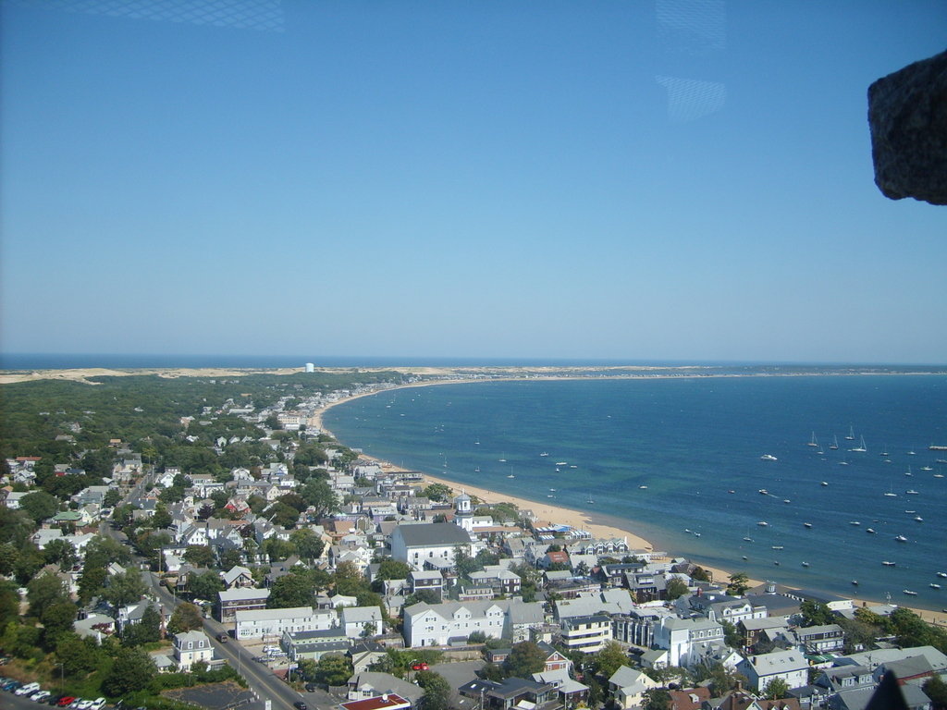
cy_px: 355
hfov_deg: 52.6
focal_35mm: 35
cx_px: 474
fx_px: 958
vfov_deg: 40.7
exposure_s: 1/180
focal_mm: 5.8
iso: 50
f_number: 7.1
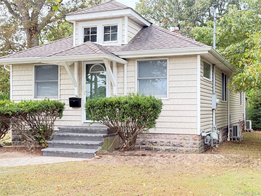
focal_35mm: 48
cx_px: 130
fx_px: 362
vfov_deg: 30.3
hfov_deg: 39.7
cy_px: 98
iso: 80
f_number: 1.78
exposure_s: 1/233
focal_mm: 6.76
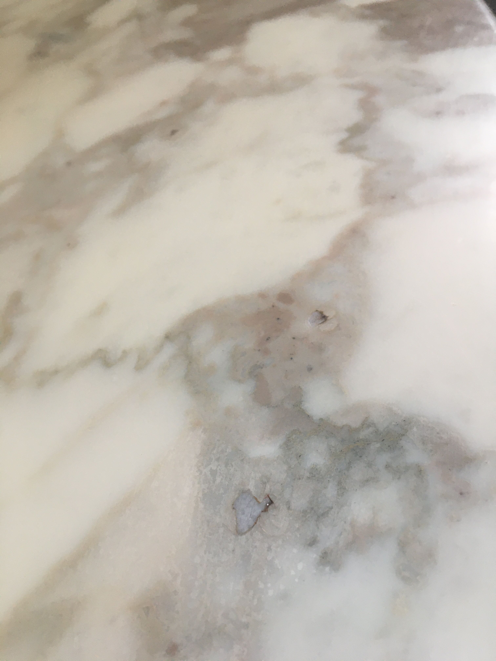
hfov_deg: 48.2
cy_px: 330
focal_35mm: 29
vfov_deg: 61.7
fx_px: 554
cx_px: 248
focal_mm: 4.15
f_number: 2.2
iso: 40
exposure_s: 1/33
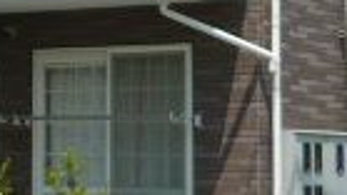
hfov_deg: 12.5
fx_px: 1517
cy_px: -160
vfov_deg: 7.1
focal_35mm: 165
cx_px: -132
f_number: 8
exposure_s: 1/250
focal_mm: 5.5
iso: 100
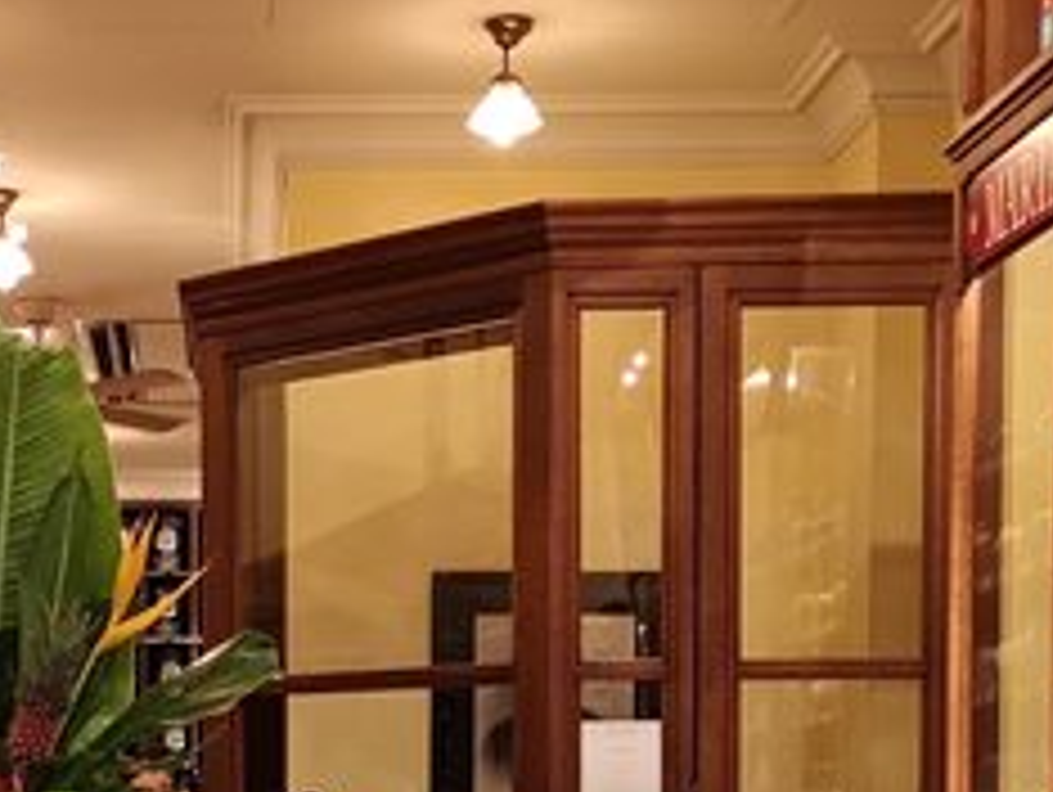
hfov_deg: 23.2
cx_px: 207
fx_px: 2527
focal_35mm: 83
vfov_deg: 17.1
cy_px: 909
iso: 500
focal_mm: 3.95
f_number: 1.8
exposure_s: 1/50
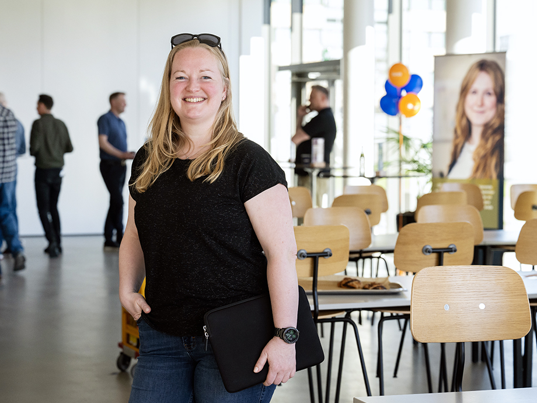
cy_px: 203
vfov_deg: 18.7
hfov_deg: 24.7
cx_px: 242
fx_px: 1226
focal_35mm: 79
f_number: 4.5
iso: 1600
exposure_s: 1/640
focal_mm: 70
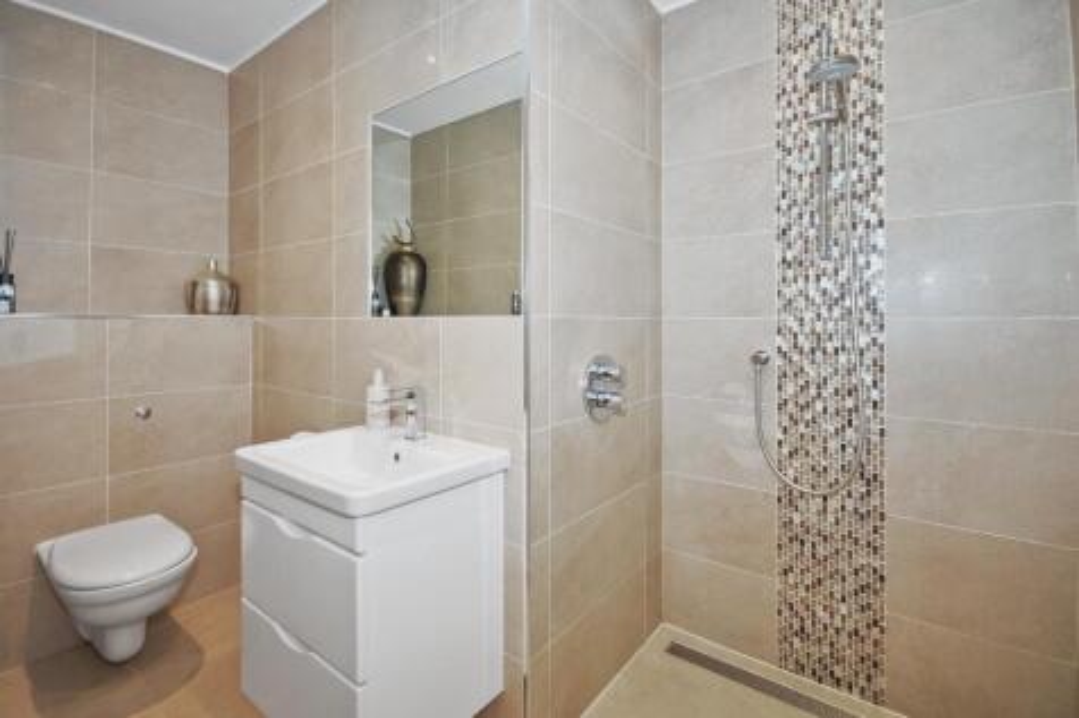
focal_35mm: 15
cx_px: 540
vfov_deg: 77.3
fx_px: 449
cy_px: 359
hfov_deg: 100.4
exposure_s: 1/2.5
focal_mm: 10
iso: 100
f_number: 4
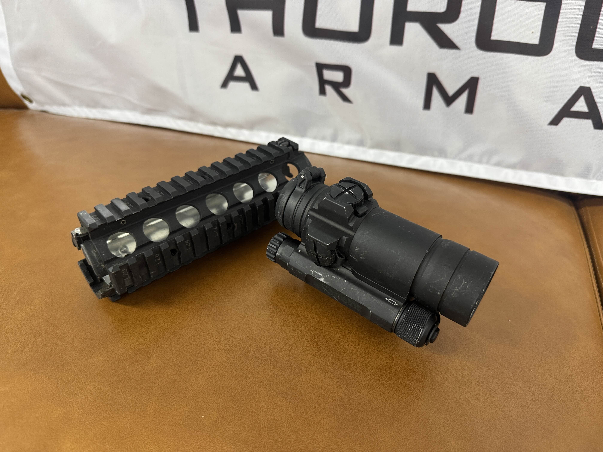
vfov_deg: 56.8
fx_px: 418
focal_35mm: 24
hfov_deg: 71.6
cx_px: 302
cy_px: 226
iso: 250
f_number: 1.78
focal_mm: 6.76
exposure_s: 1/60
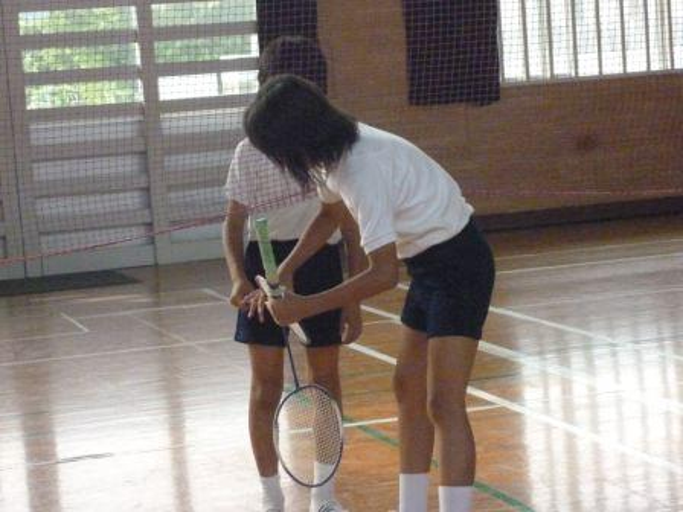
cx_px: 342
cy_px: 256
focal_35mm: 112
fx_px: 2210
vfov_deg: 13.2
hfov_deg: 17.6
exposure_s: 1/400
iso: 1600
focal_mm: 19.9
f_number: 5.8
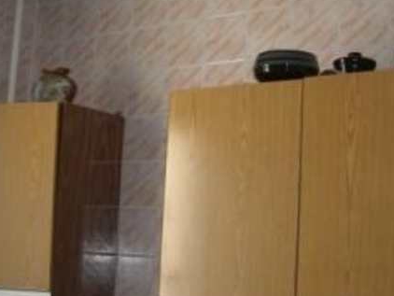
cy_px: 169
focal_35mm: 72
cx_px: 190
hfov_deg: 27.0
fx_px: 820
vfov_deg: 20.4
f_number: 2.8
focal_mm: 7.9
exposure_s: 1/100
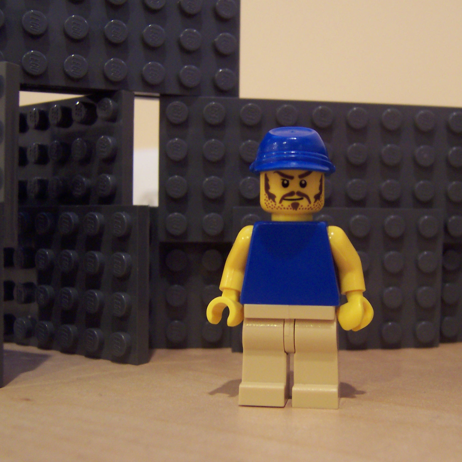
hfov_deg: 38.9
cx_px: 290
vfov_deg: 39.2
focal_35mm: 43
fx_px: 649
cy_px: 233
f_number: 2.8
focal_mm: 5.6
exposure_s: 1/8
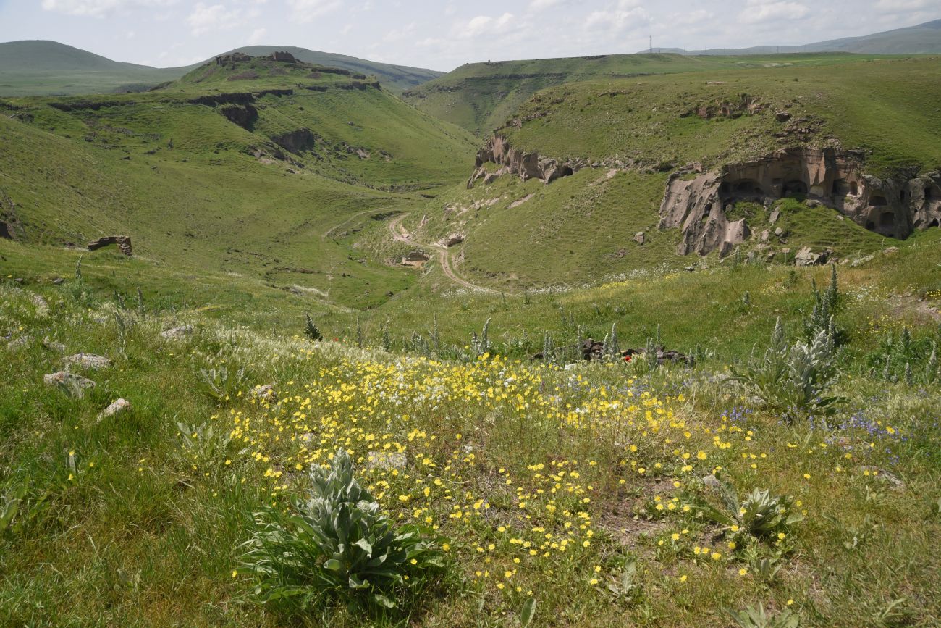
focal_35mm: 50
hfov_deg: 39.6
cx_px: 470
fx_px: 1307
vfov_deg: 27.0
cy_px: 314
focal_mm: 50
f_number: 13
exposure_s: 1/125
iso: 125
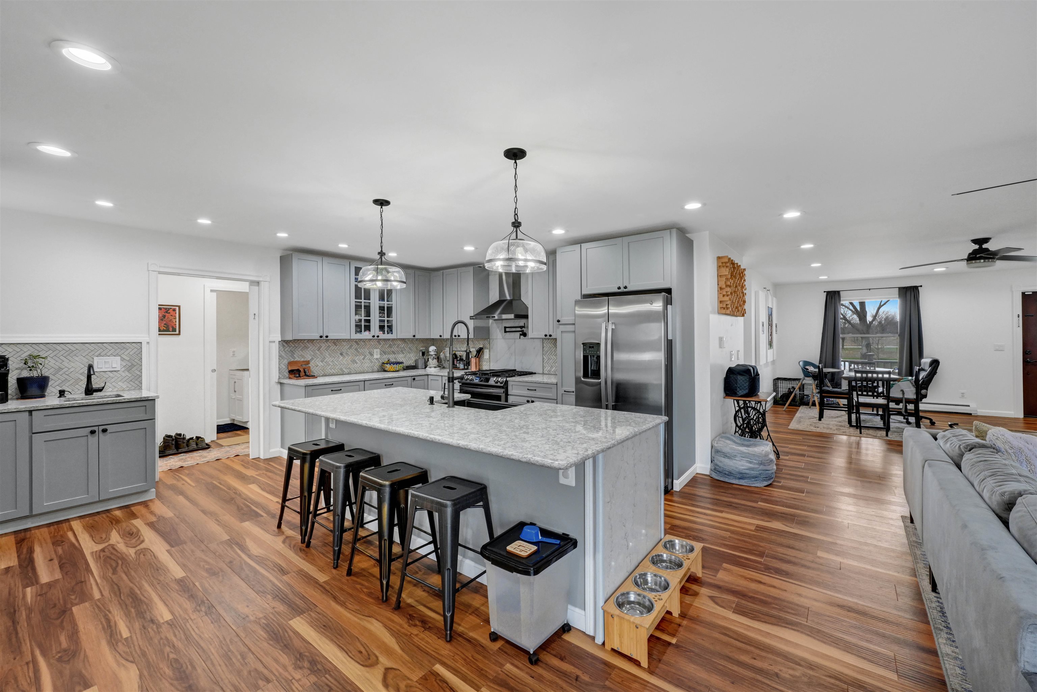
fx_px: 403
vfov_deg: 81.2
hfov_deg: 104.3
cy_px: 346
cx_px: 518
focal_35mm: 14
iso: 2000
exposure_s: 1/40
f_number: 14
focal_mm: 14
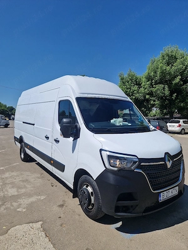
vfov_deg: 73.9
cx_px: 94
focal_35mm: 23
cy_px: 125
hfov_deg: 58.9
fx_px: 167
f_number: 1.8
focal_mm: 5.4
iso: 50
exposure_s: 1/3333
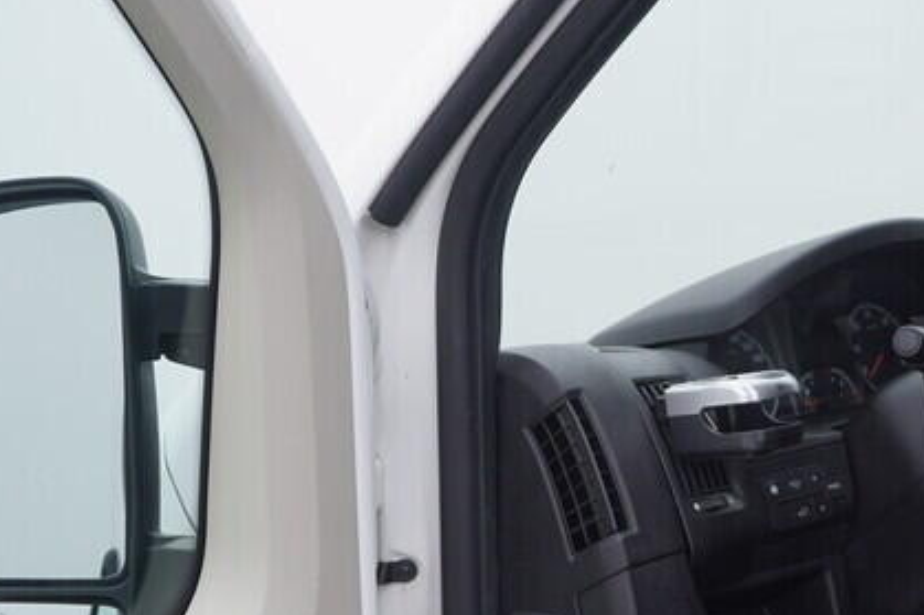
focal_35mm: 88
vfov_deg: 15.5
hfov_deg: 22.6
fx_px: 2258
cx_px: 831
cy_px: 427
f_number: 4
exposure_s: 1/60
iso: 125
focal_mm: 24
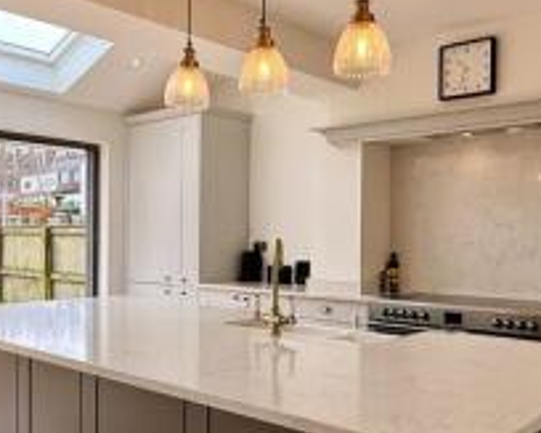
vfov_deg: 38.1
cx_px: 229
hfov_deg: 46.7
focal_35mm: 39
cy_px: 251
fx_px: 624
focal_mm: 2.22
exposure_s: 1/196
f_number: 2.2
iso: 64
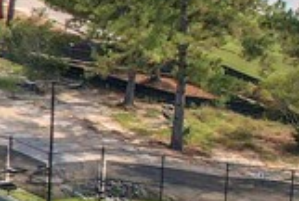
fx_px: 1231
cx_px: -672
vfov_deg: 9.3
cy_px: 110
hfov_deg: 9.6
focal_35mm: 148
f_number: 2.8
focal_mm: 8.38
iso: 110
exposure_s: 1/4000
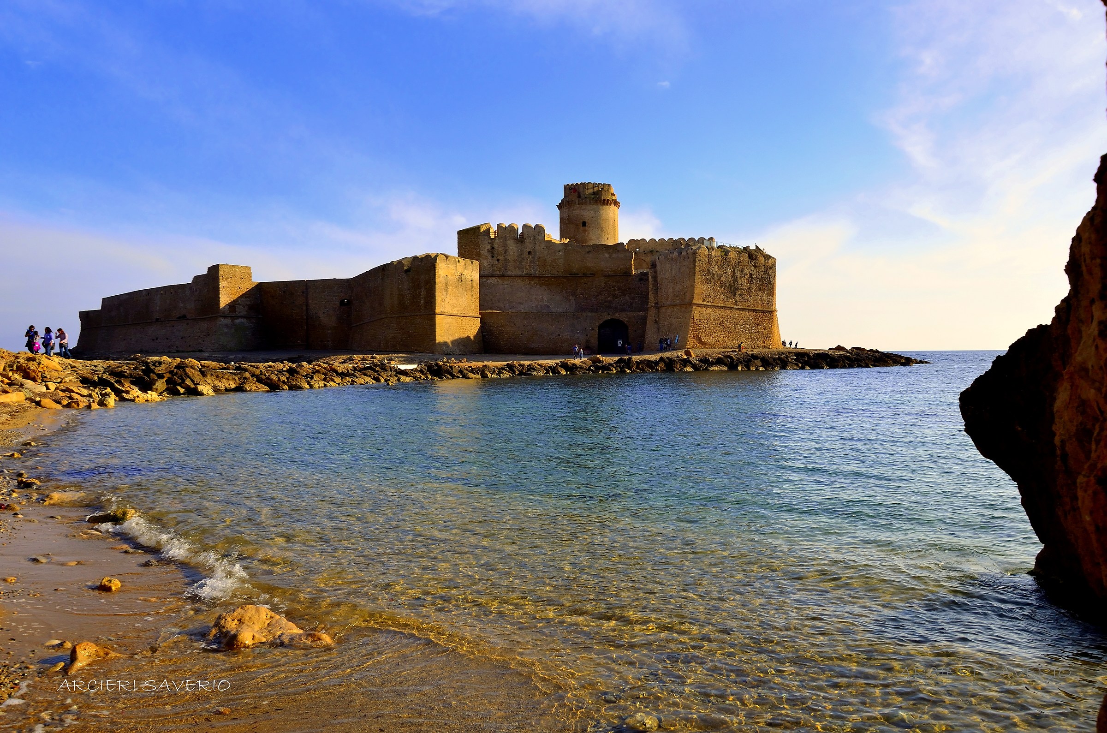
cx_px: 554
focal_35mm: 30
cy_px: 366
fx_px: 920
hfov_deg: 62.0
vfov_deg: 43.4
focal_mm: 20
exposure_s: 1/320
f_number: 10
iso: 200
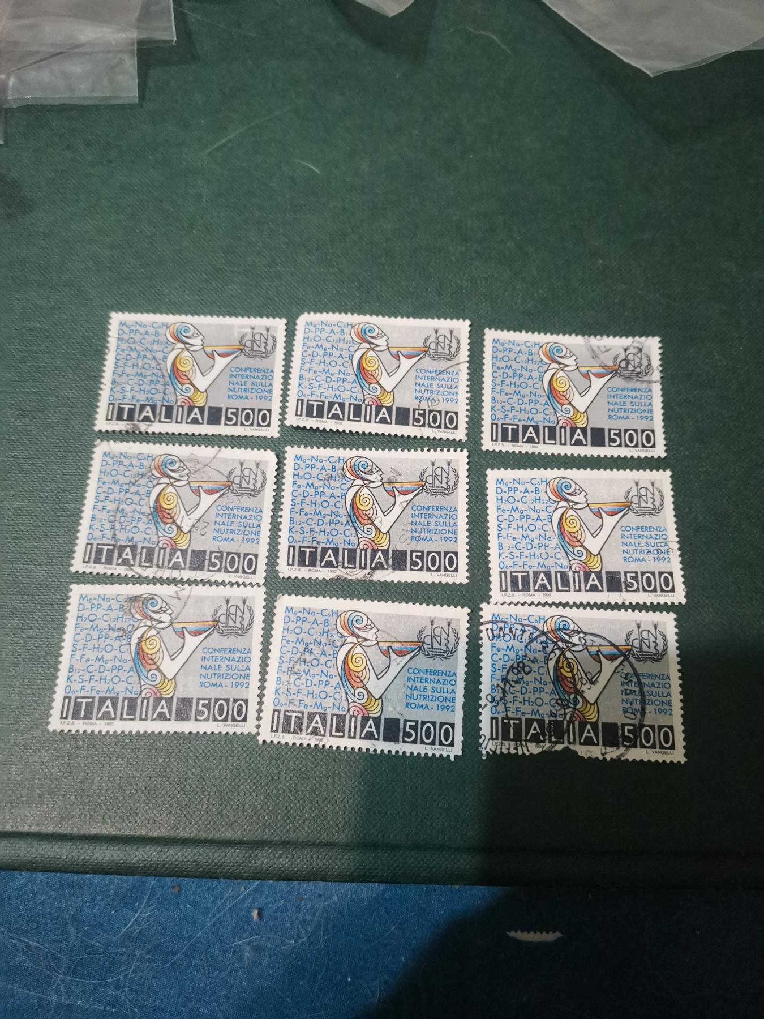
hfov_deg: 53.1
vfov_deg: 67.3
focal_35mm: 26
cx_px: 382
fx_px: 765
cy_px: 510
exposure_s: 1/25
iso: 1250
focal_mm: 4.75
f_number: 1.8
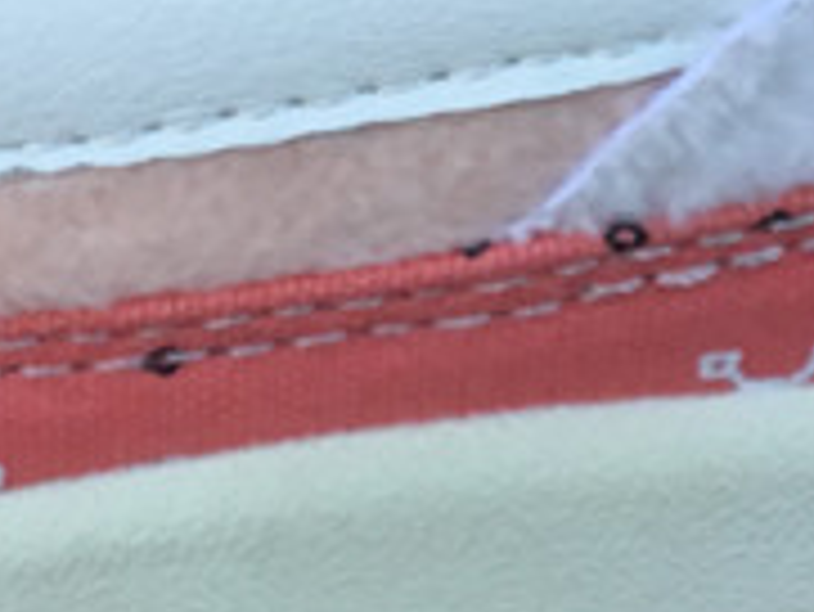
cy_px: -43
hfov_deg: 12.8
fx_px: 3624
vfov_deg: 9.6
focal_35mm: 154
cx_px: 175
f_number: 2.4
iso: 25
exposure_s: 1/184
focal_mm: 3.3
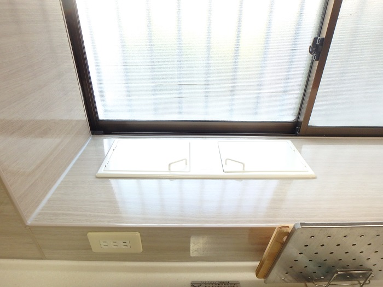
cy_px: 144
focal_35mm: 21
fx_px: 232
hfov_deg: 79.0
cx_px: 192
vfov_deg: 63.4
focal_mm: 3.7
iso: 320
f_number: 3.5
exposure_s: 1/30
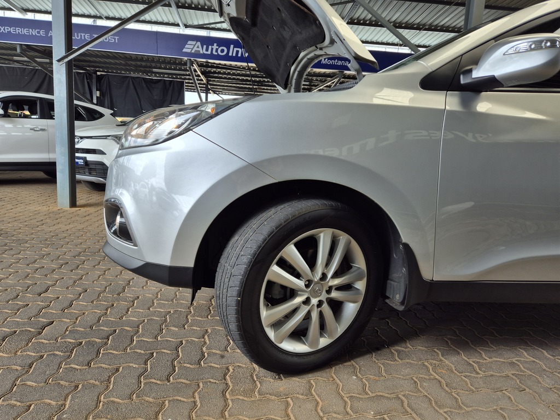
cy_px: 210
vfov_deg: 58.9
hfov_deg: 73.9
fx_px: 372
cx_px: 280
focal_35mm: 23
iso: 25
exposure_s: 1/205
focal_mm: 5.4
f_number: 1.8
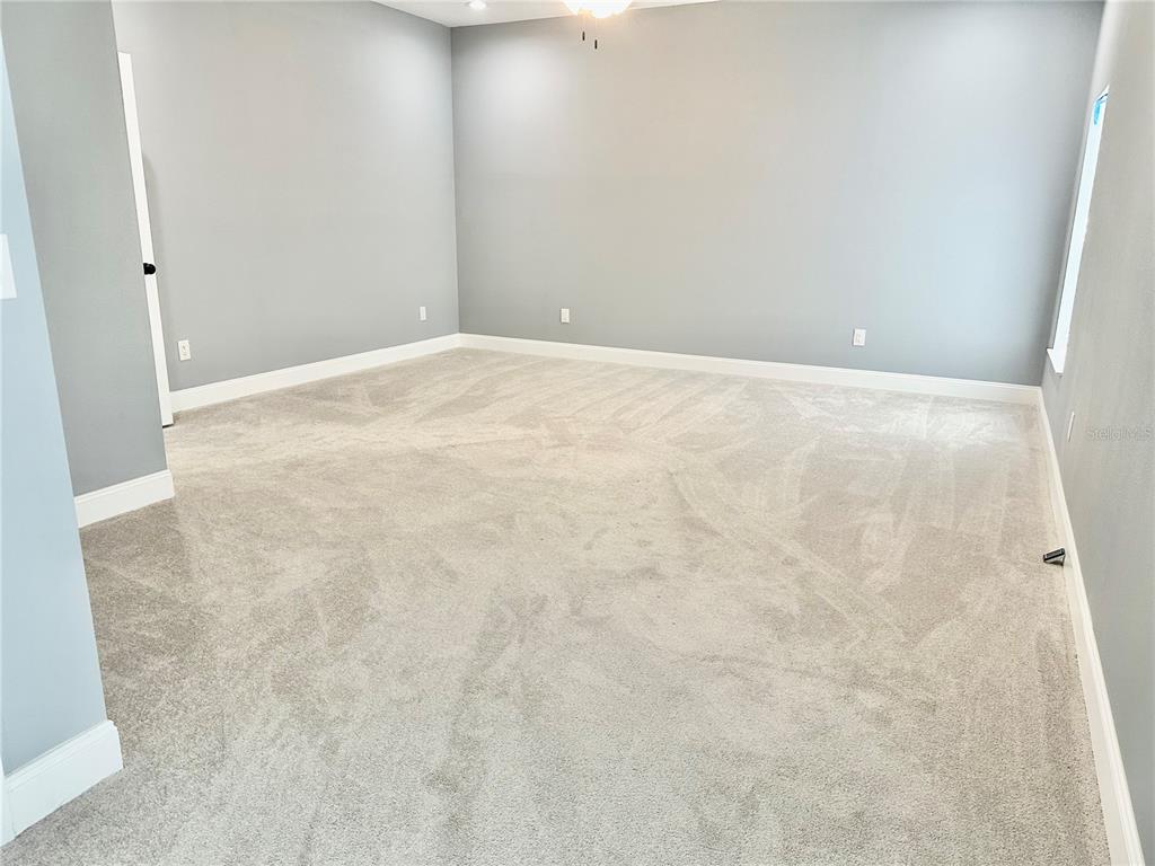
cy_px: 433
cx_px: 578
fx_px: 801
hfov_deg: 71.6
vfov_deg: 56.8
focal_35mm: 24
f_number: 1.78
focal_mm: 6.86
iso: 160
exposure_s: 1/120
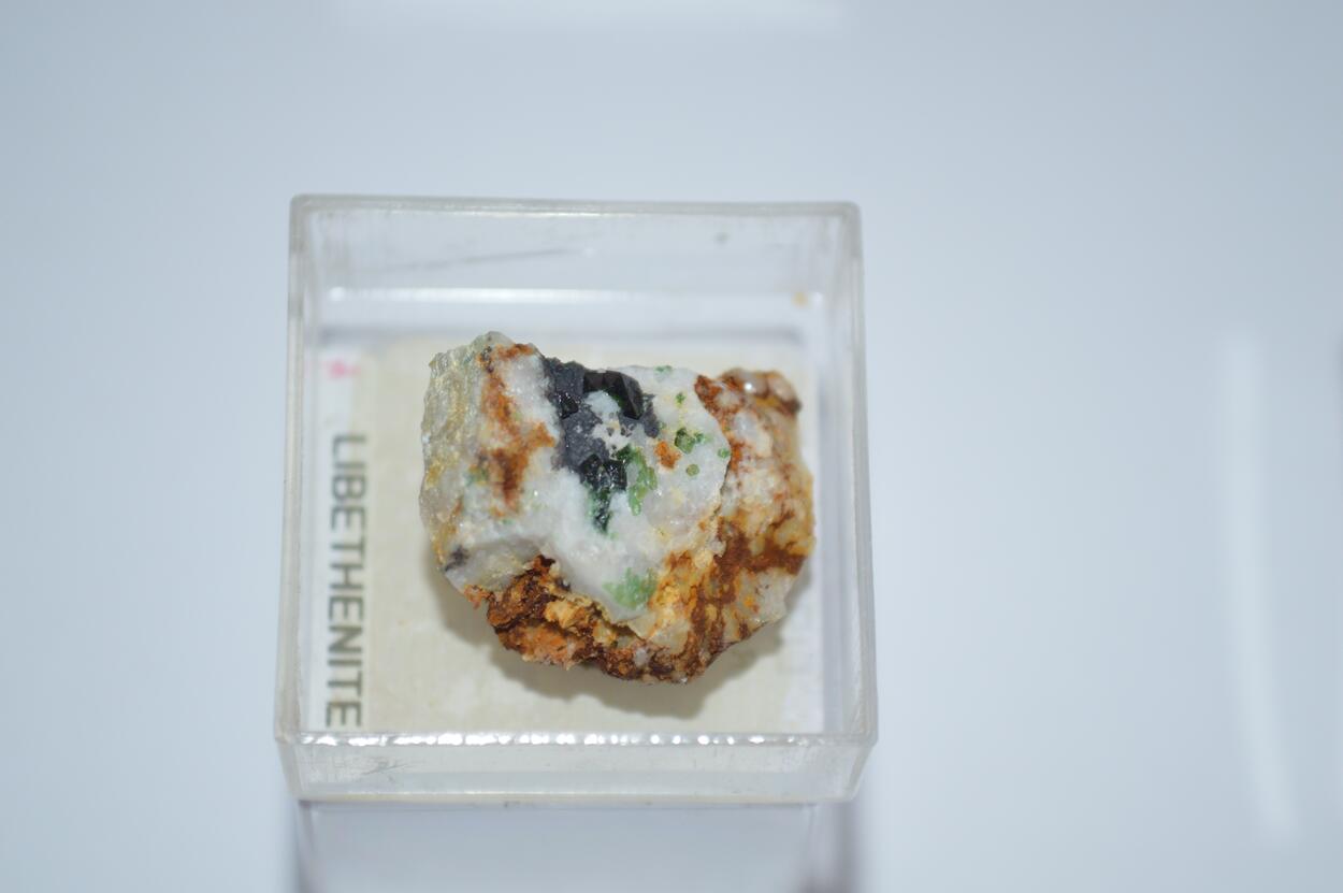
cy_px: 446
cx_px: 672
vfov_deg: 16.5
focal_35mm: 82
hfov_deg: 24.6
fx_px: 3075
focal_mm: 55
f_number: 5.6
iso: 400
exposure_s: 1/30
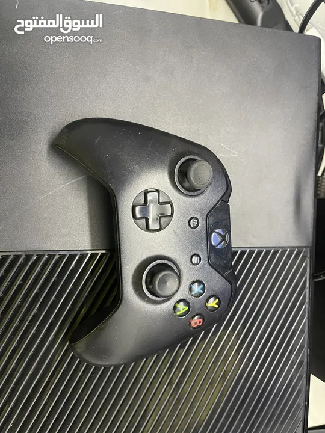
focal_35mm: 25
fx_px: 313
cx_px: 162
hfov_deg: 54.9
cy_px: 216
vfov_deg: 69.4
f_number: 1.6
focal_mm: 5.1
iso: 500
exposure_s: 1/50
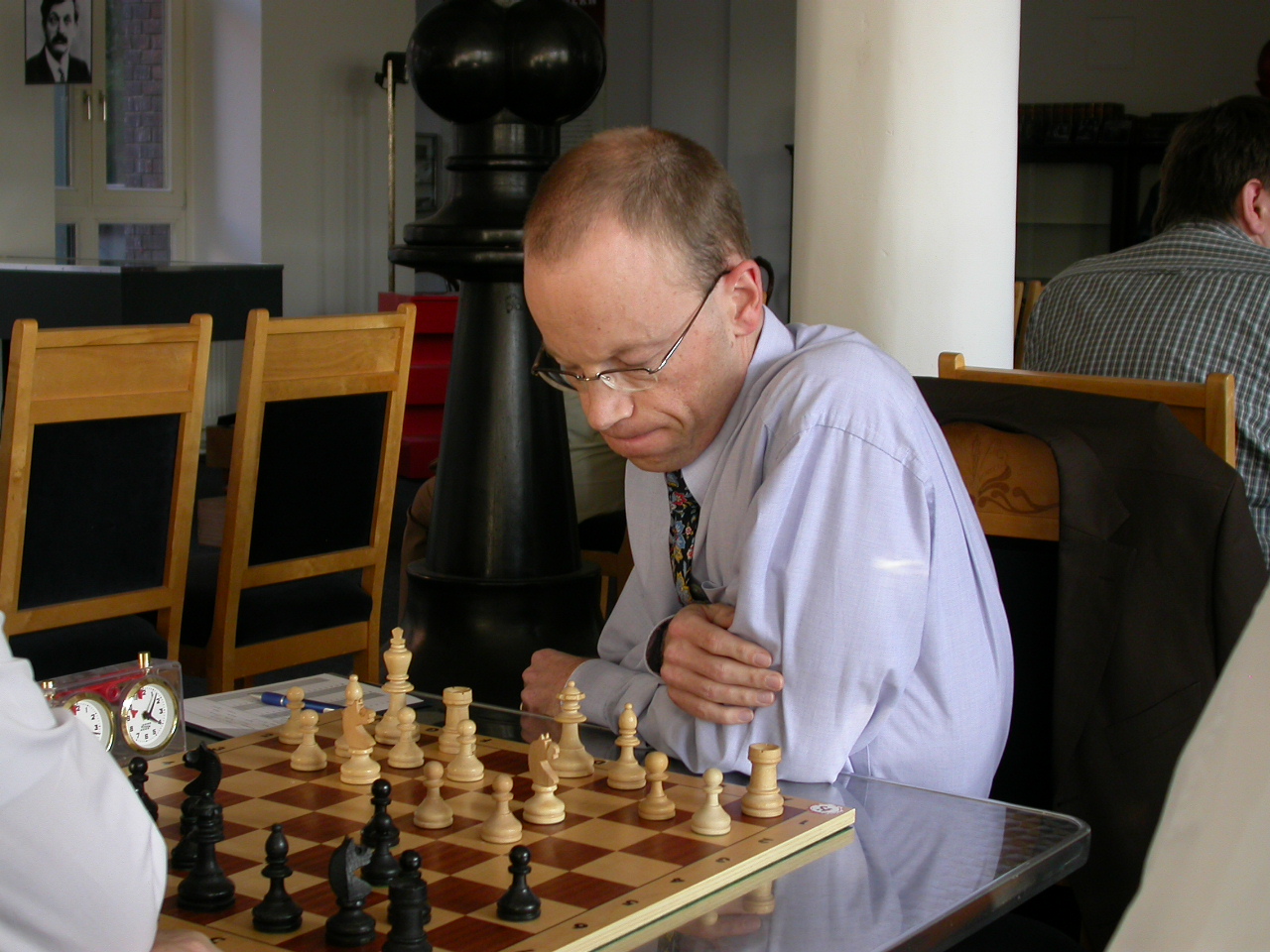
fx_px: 2165
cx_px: 635
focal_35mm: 59
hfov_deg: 32.7
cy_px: 476
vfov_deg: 24.8
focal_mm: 12.2
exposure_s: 1/51.4
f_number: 3
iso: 100
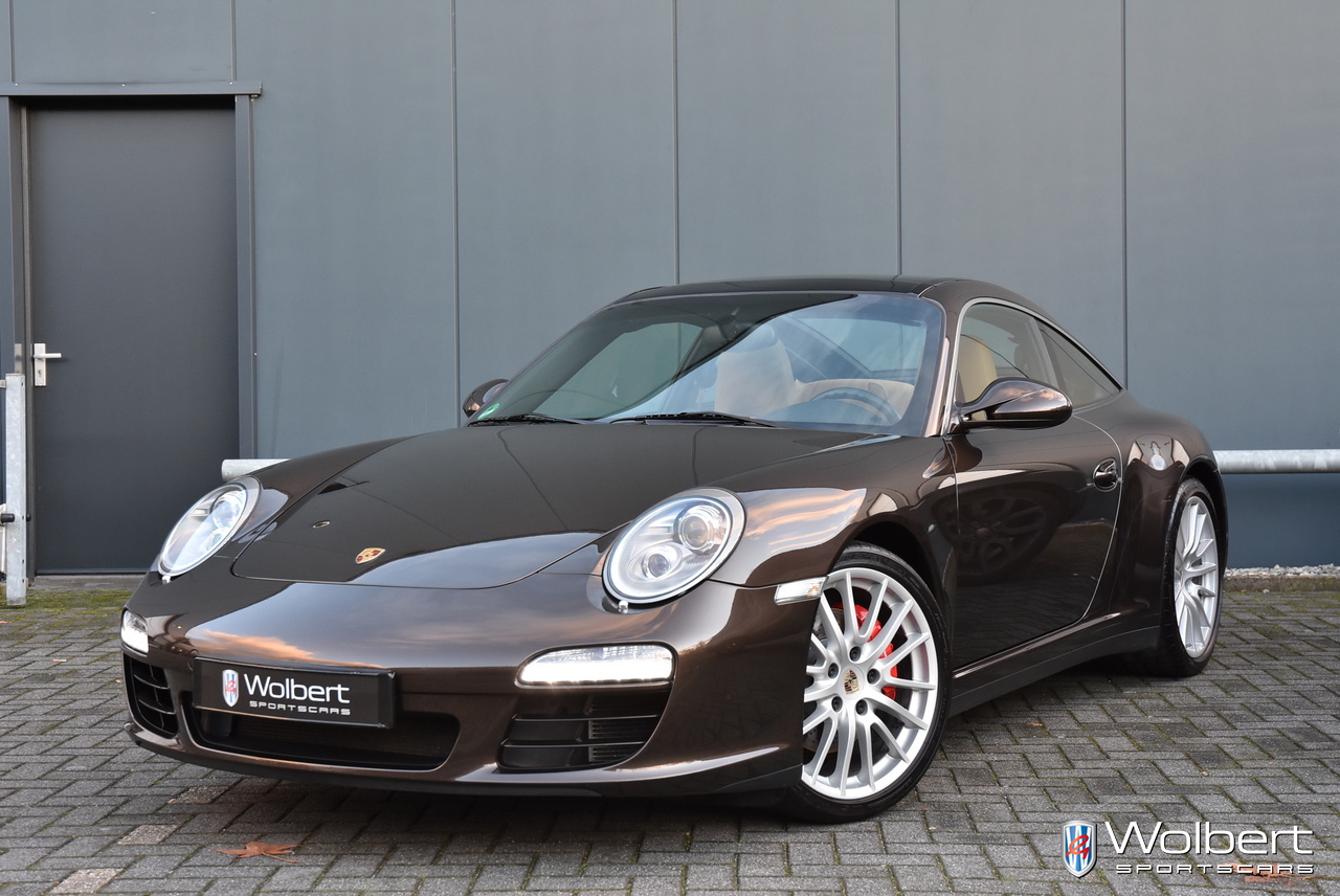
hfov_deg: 35.0
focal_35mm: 57
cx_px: 670
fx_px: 2124
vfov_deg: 23.8
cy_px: 448
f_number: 5
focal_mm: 38
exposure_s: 1/100
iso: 800
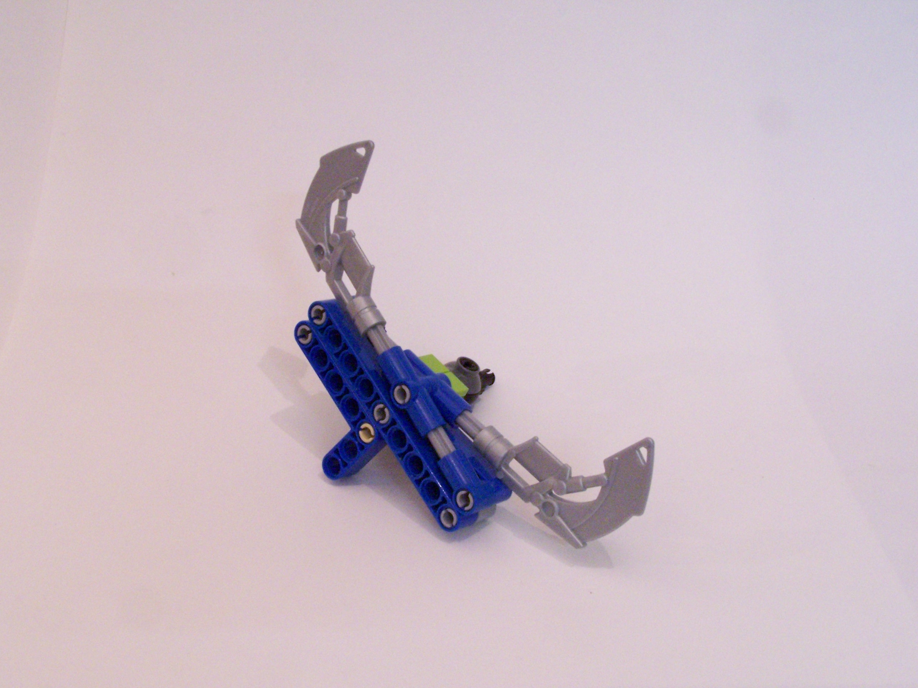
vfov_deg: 28.6
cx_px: 459
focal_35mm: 51
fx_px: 1352
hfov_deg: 37.5
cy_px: 344
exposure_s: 1/4
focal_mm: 8.5
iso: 400
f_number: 8
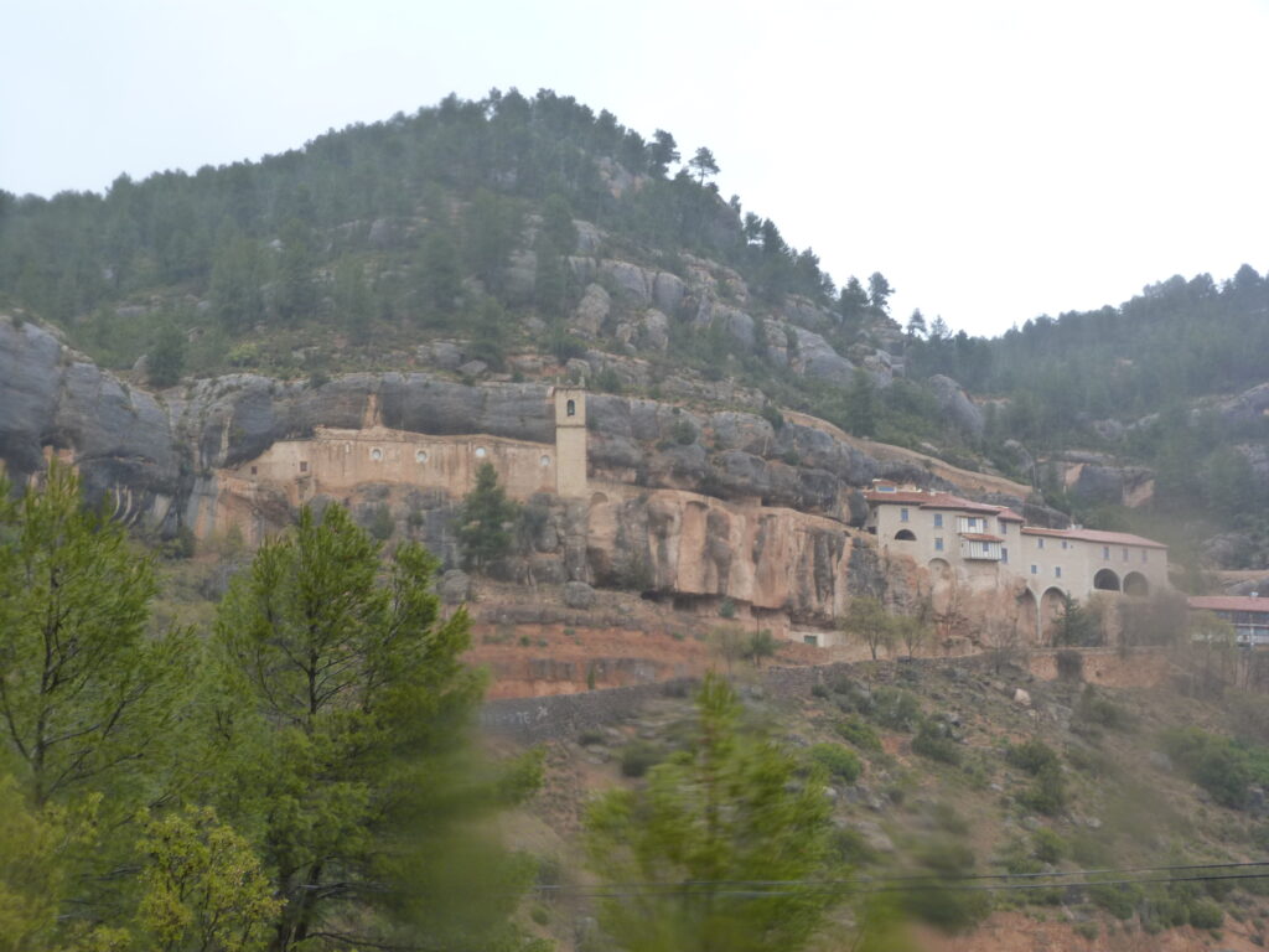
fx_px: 1980
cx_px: 634
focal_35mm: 54
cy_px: 476
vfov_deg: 27.0
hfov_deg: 35.5
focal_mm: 9.7
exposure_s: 1/100
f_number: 3.2
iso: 125
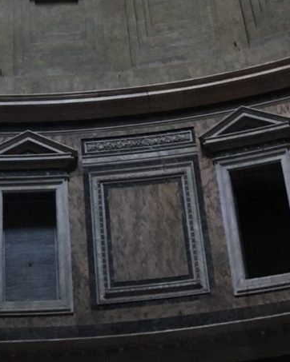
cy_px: -264
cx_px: 66
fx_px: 1074
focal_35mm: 100
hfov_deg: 15.3
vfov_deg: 16.5
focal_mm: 4.15
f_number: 2.2
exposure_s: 1/33
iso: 125
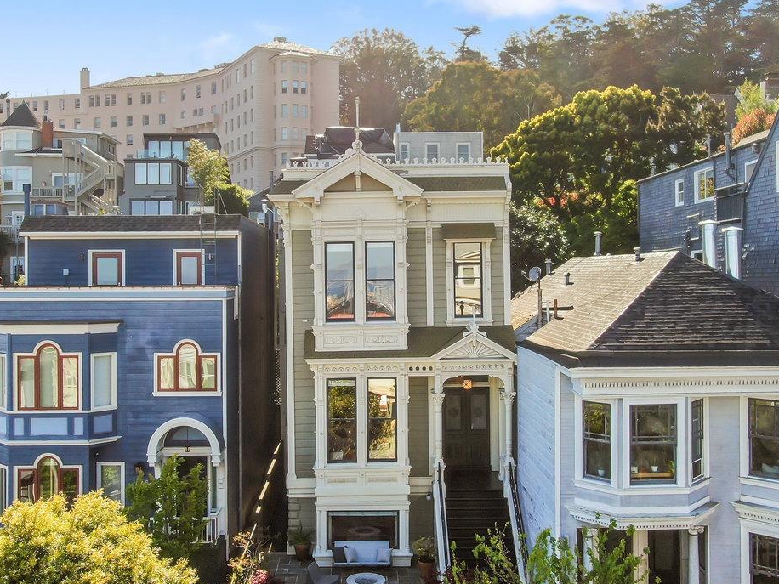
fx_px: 855
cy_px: 270
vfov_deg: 37.7
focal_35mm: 38
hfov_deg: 49.0
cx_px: 371
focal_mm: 5.11
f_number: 3
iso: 100
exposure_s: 1/120
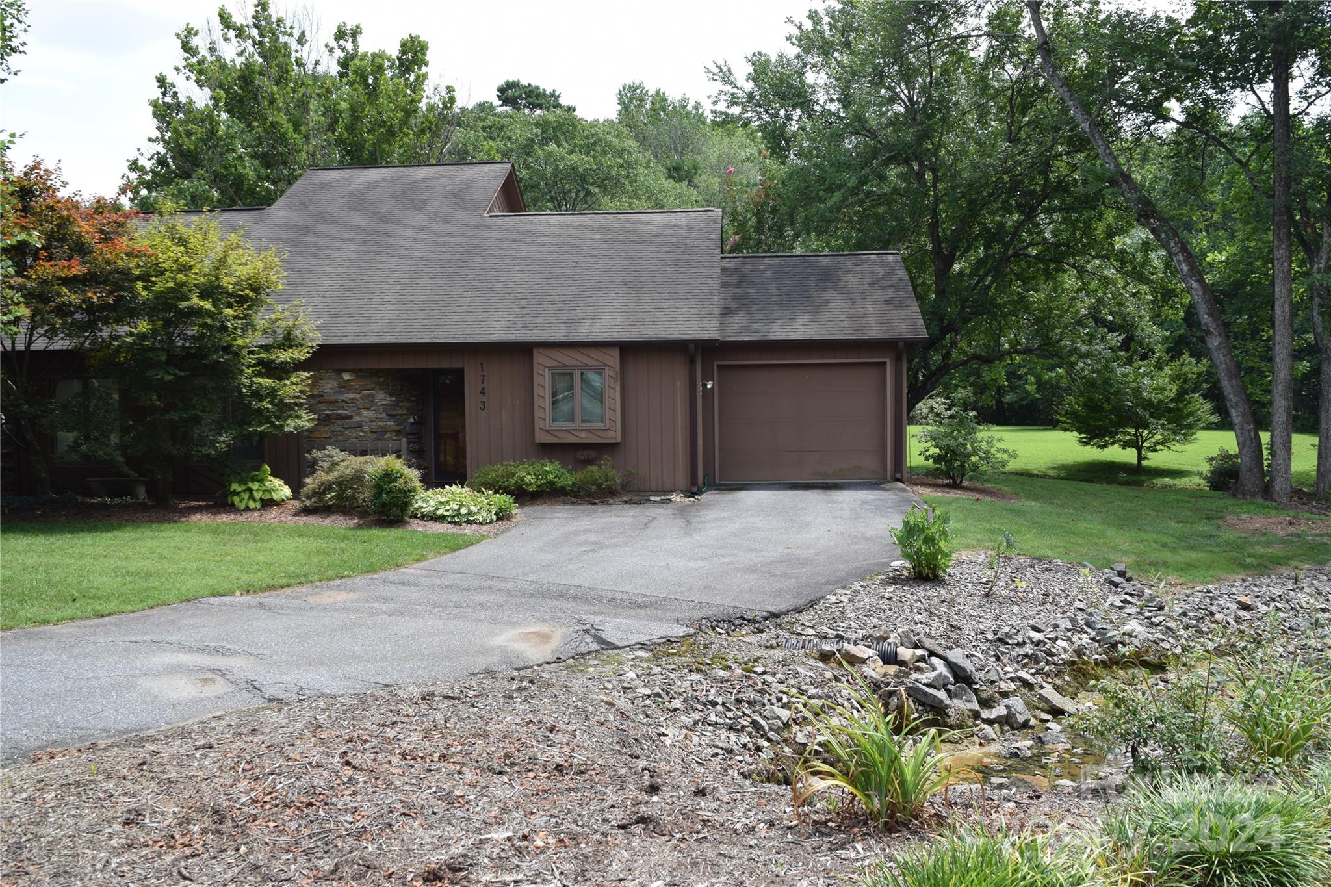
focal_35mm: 33
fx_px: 1220
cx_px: 666
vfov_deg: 40.0
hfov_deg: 57.2
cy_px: 444
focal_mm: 22
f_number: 9
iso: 200
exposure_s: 1/320
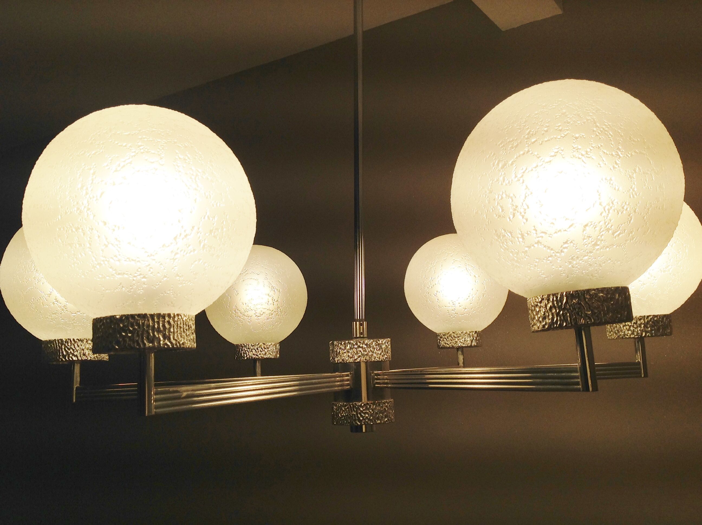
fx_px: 709
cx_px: 351
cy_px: 262
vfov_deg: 40.6
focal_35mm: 35
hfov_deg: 52.7
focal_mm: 4.28
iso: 50
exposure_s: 1/351
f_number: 2.4
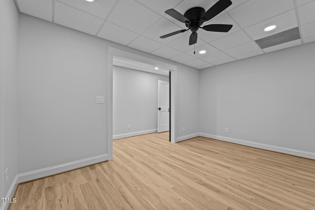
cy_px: 105
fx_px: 122
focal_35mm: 14
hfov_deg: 104.3
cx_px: 158
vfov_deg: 81.2
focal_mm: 14
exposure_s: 1/1.25
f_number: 8
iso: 500
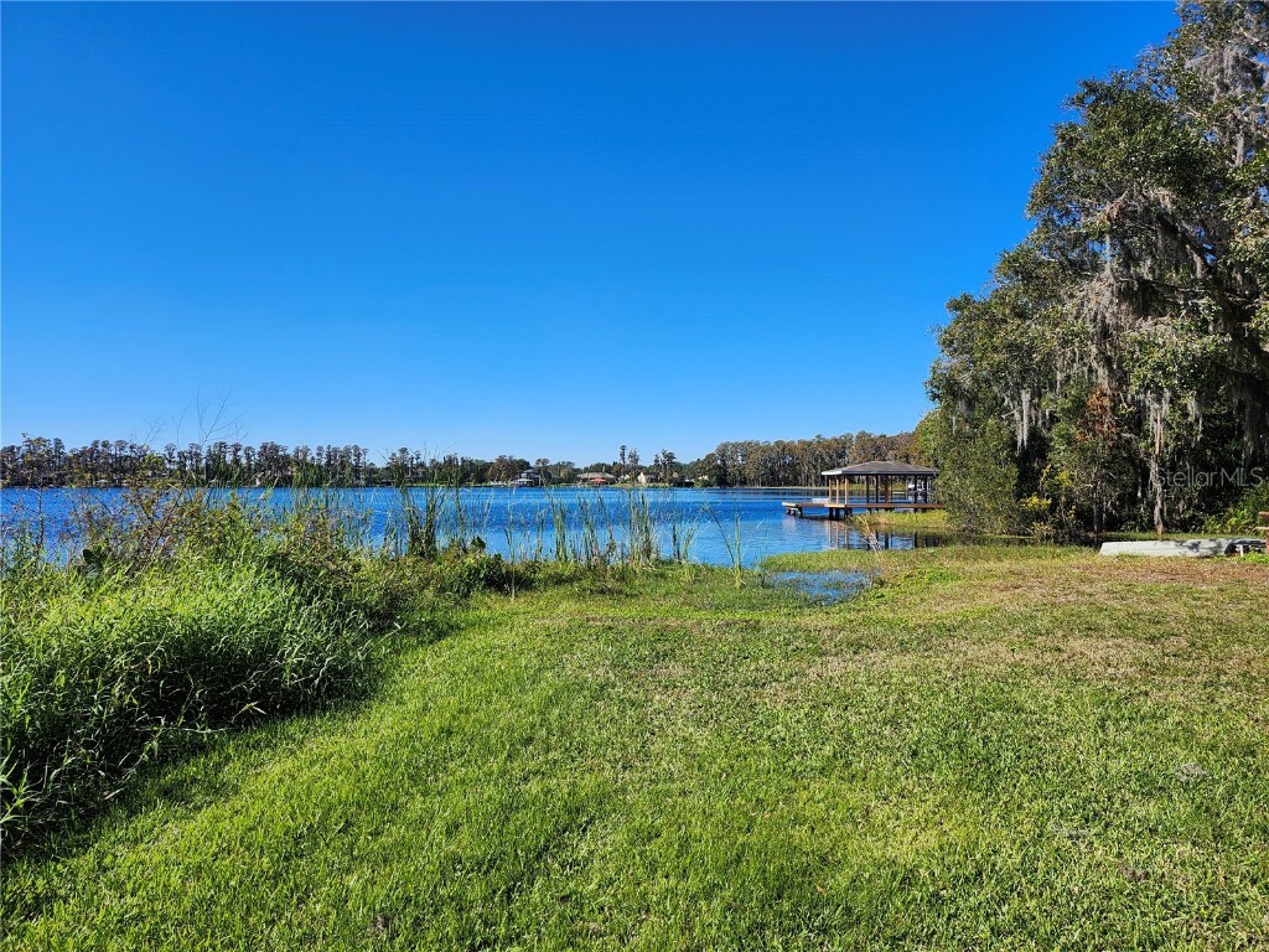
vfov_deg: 58.9
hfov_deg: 73.9
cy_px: 476
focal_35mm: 23
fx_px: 843
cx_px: 634
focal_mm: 5.54
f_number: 1.8
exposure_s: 1/1686
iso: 25
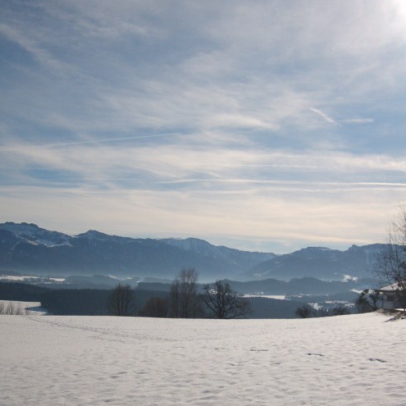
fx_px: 663
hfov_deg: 33.9
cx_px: 238
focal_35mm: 50
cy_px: 222
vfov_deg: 34.0
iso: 50
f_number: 7.1
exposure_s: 1/750
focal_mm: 5.8
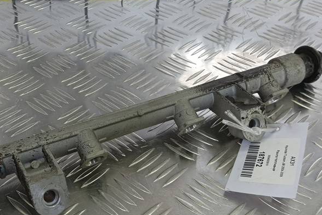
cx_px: 105
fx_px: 438
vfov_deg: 27.4
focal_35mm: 49
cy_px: 135
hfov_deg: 39.8
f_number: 1.6
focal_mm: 4.11
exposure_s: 1/100
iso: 108
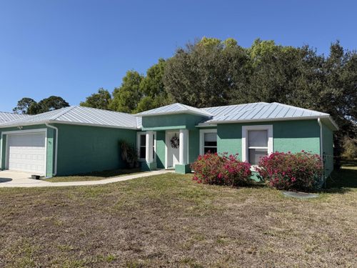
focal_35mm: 24
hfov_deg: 71.6
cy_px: 134
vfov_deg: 56.8
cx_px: 178
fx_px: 248
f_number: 1.78
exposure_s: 1/4673
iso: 80
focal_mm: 6.76
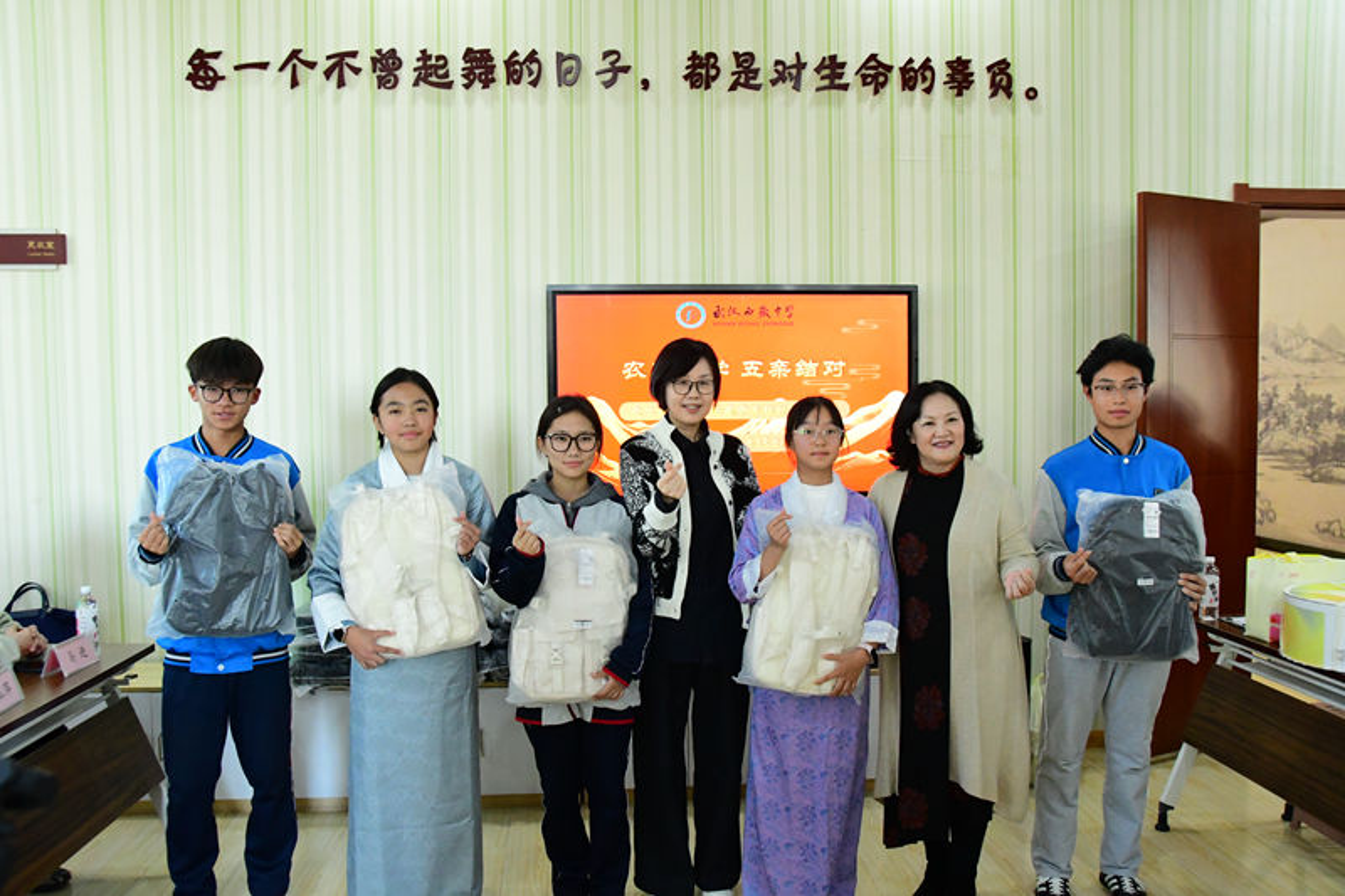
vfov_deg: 43.6
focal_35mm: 30
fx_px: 1121
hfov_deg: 61.9
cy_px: 448
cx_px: 672
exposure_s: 1/160
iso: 5000
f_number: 5
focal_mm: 20
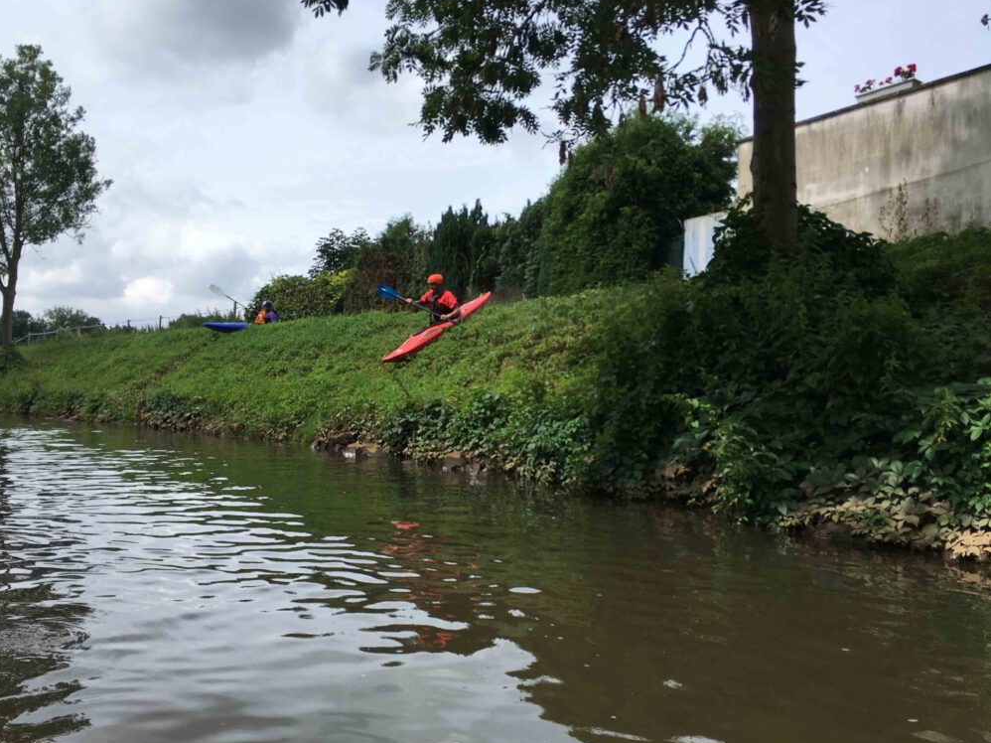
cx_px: 462
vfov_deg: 45.4
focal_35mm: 31
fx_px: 887
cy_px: 388
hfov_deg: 58.3
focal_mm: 4.15
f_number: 2.2
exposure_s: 1/1709
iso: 25
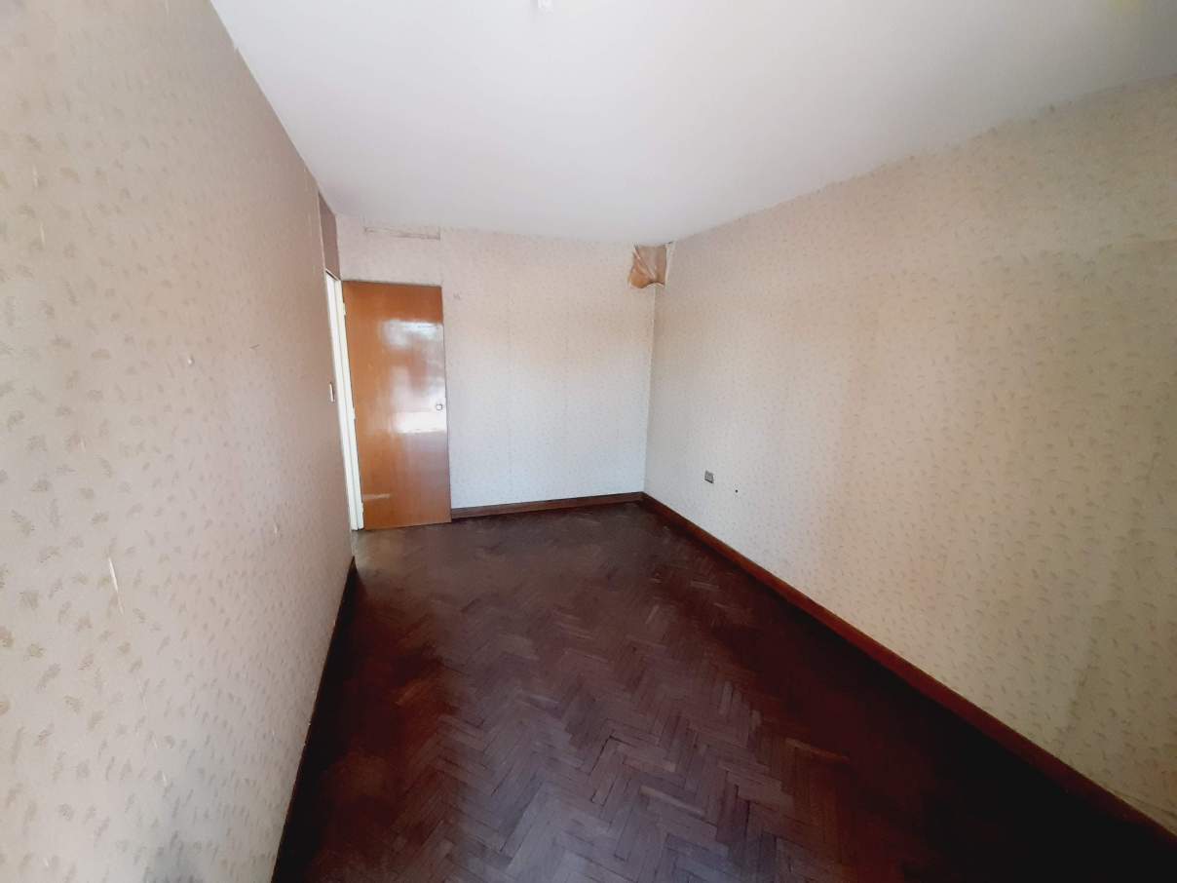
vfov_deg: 89.9
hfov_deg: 106.2
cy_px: 442
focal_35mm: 13
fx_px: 442
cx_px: 588
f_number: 2.2
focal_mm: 1.42
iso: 125
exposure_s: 1/25
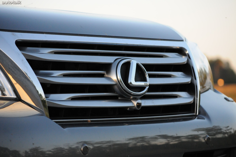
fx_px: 1002
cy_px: 78
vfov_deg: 8.9
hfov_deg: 13.4
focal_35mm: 153
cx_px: 118
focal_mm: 102
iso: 2000
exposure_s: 1/800
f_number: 6.3
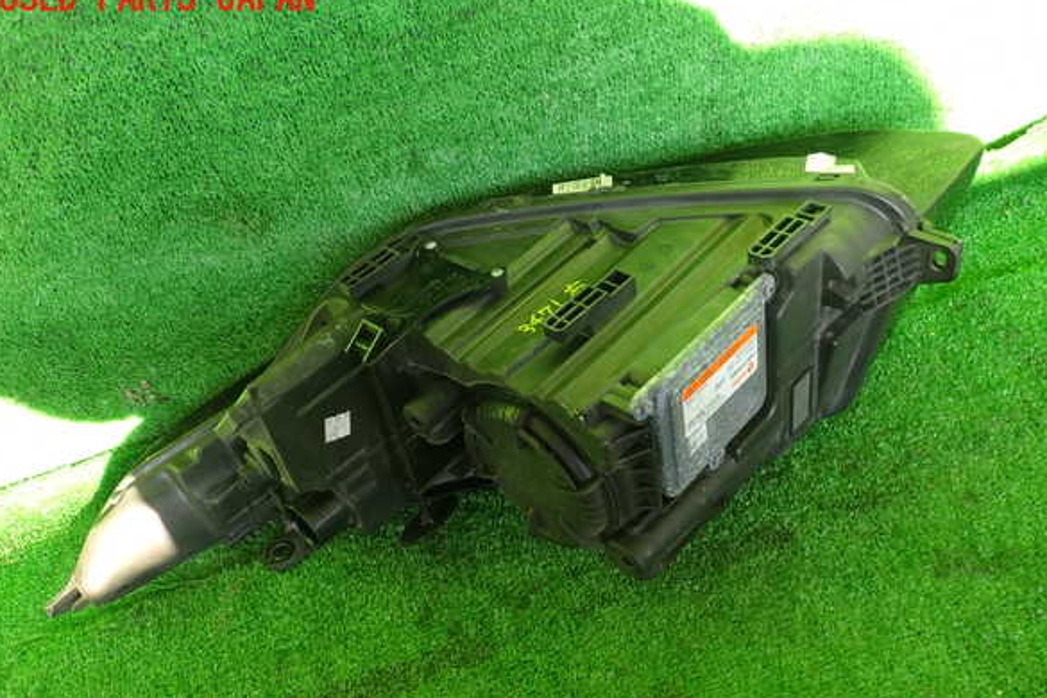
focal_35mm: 32
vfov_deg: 41.1
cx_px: 526
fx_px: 931
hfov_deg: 58.7
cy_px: 379
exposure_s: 1/60
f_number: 2.3
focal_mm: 5.4
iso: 100
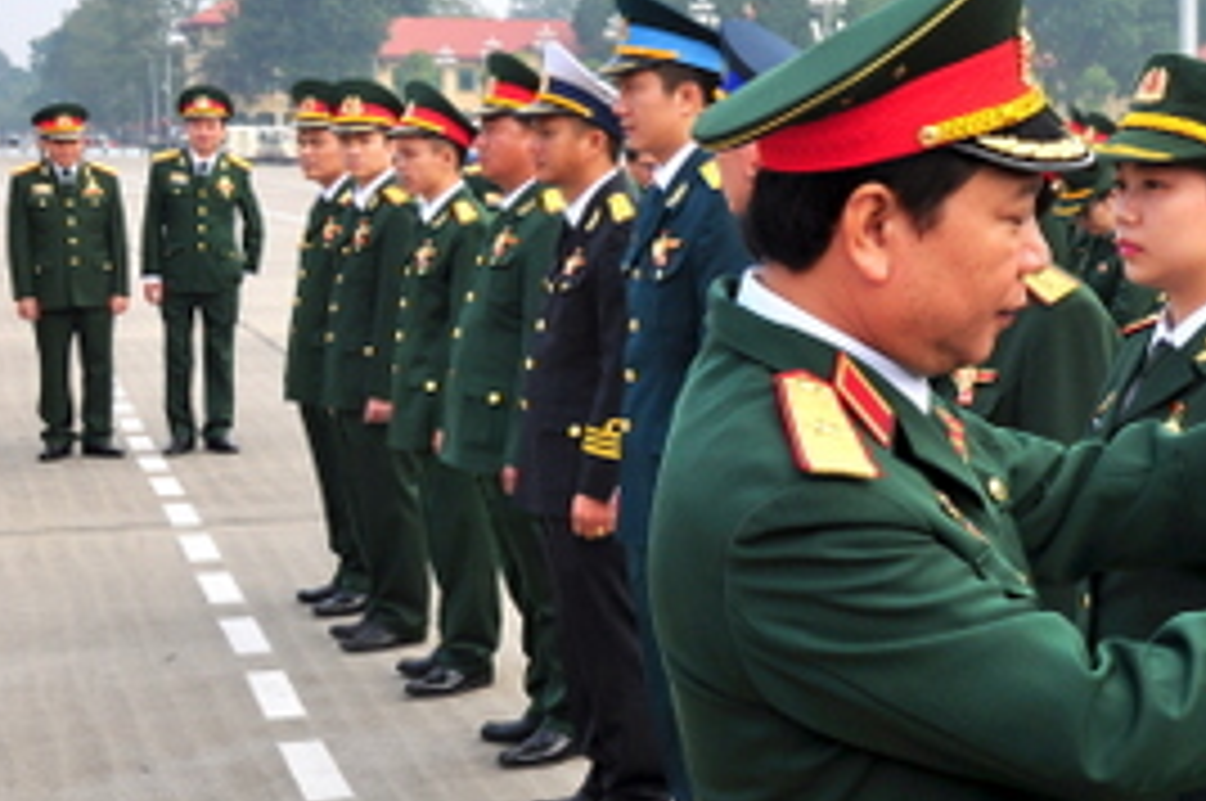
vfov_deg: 19.4
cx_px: 1098
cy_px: 369
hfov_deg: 27.8
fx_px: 2340
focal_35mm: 70
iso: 250
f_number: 10
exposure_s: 1/125
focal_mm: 25
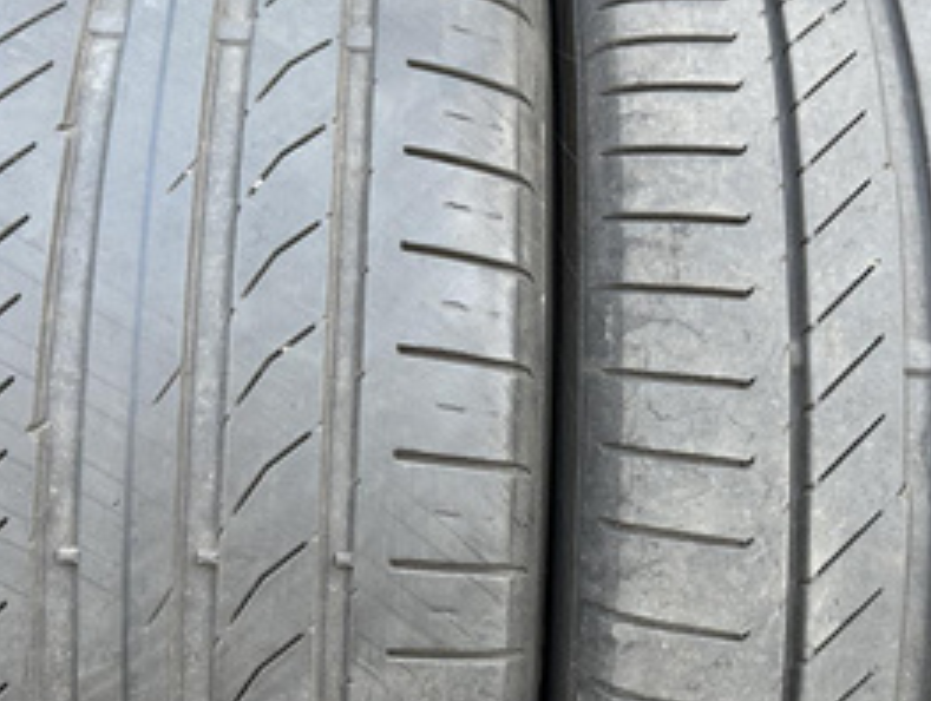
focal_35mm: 41
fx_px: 1104
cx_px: 527
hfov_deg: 45.6
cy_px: 389
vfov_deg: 35.2
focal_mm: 6.86
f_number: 1.78
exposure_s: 1/121
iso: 64
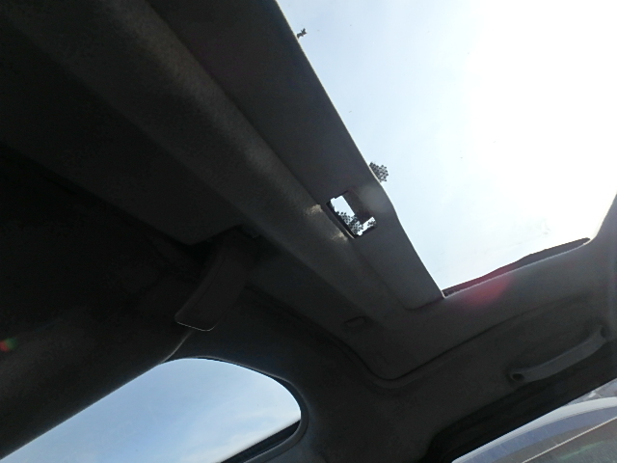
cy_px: 232
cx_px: 308
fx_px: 374
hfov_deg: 79.0
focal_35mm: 21
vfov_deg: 63.4
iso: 125
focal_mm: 3.7
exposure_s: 1/500
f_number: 6
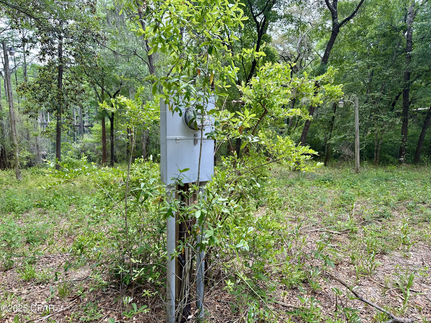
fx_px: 299
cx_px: 216
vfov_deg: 56.8
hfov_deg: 71.6
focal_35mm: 24
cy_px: 162
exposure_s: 1/431
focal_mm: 6.86
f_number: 1.78
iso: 80
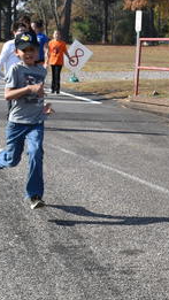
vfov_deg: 17.7
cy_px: 203
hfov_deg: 9.6
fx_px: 960
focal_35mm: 121
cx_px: 295
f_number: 7.1
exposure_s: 1/320
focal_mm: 25
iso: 100
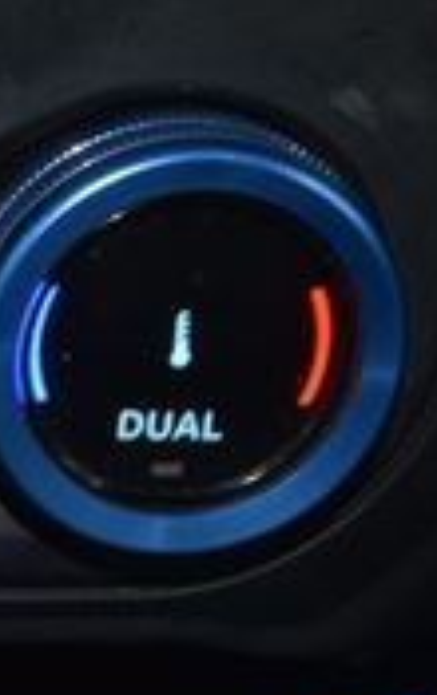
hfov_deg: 5.9
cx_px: -719
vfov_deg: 9.9
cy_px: 197
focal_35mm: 212
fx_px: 4023
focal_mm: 38
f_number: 4.2
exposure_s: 1/4
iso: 720
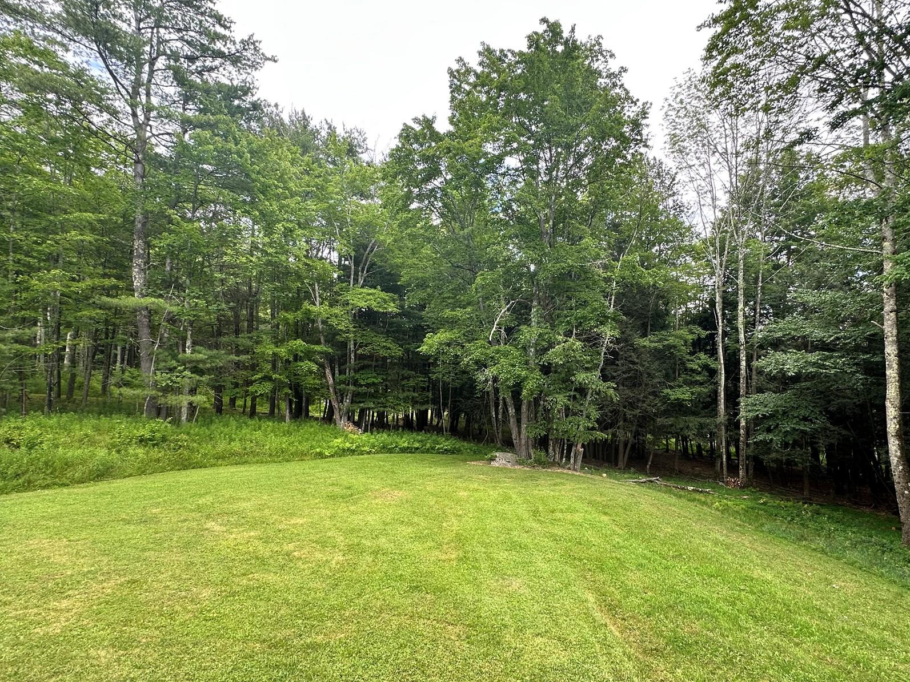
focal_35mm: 18
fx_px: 473
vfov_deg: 71.4
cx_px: 502
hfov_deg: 87.5
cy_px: 379
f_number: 2.2
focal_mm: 2.22
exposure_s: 1/188
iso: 40
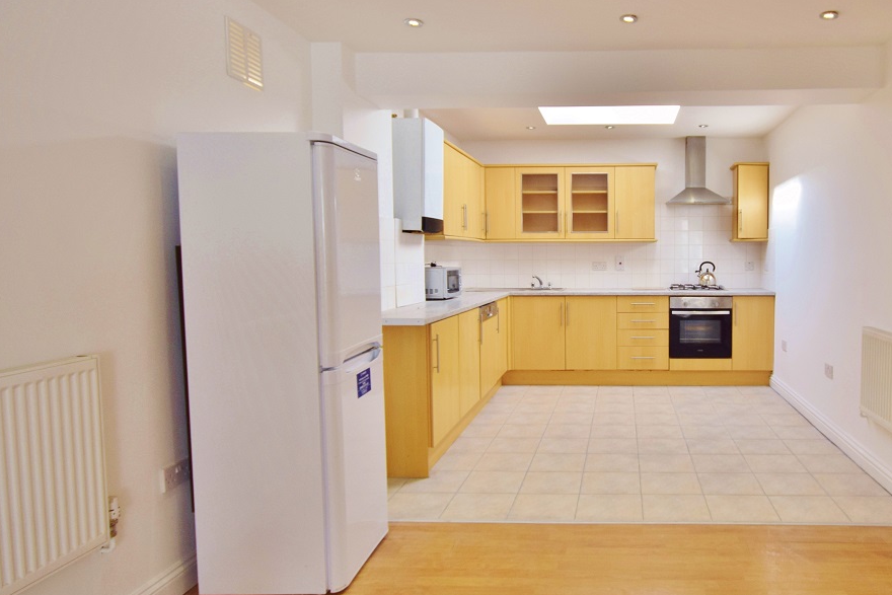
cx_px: 607
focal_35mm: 23
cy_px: 288
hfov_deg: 73.4
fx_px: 570
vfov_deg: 55.1
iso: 280
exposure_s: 1/125
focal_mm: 10
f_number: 5.6
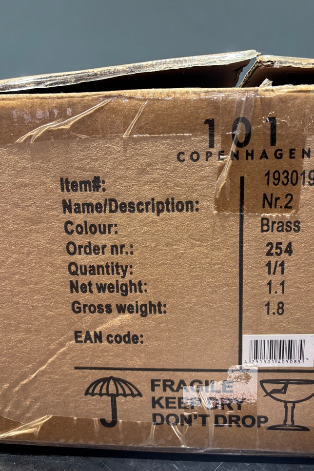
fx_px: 366
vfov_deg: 65.5
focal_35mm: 28
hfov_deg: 46.4
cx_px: 170
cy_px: 240
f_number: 1.6
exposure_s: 1/50
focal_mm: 5.96
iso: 200
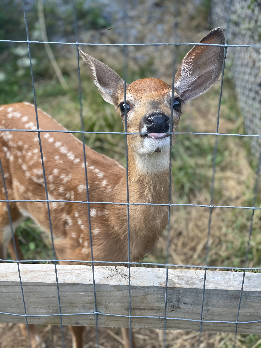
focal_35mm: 52
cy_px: 174
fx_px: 523
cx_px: 130
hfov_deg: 28.0
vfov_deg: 36.8
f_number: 2
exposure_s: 1/122
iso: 64
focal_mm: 6
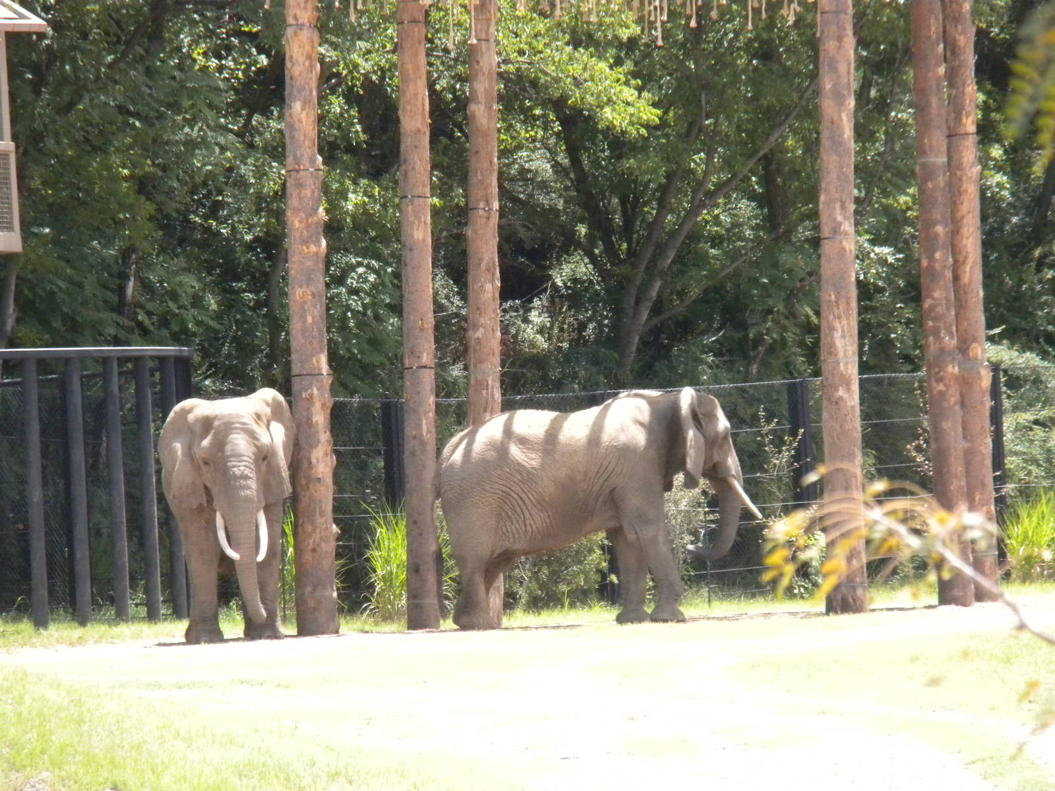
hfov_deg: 7.6
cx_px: 528
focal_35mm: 260
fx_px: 7924
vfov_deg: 5.7
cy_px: 396
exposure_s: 1/578
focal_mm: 46.2
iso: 400
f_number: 5.3
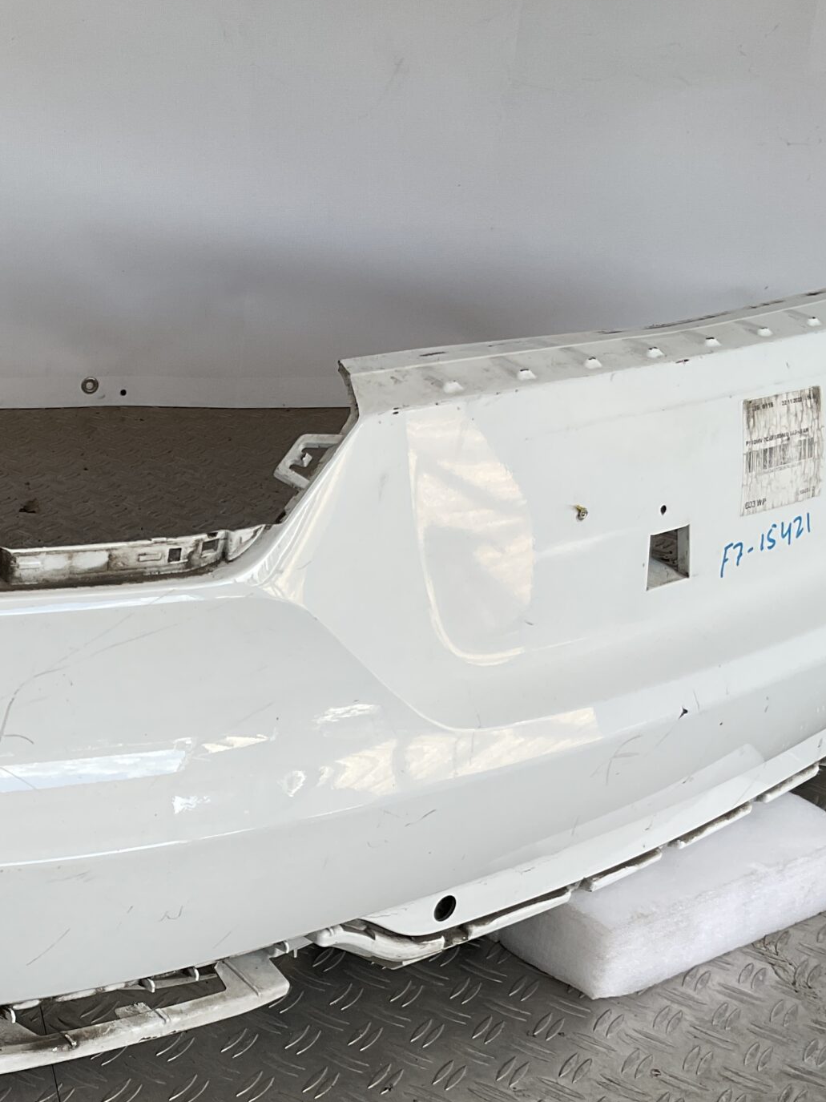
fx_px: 1718
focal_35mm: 54
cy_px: 732
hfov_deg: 26.4
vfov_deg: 35.2
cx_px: 141
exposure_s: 1/188
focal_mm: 3
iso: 16
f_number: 1.8
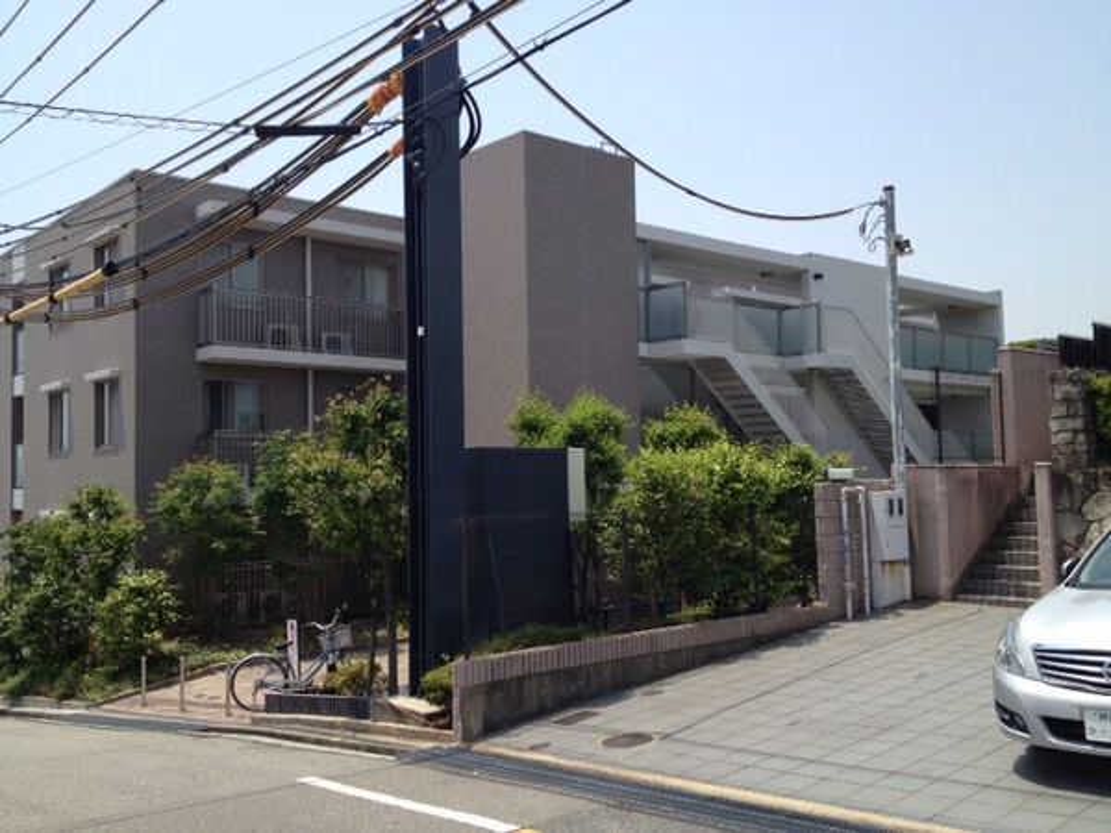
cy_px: 416
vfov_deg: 40.7
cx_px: 556
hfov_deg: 52.6
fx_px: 1123
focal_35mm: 35
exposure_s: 1/1314
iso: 50
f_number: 2.4
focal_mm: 4.28
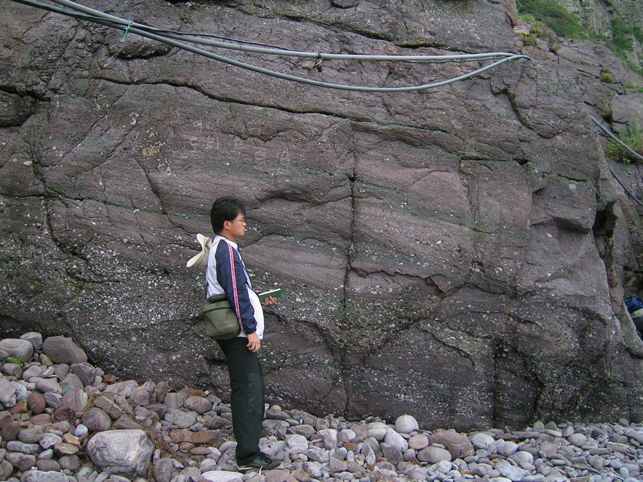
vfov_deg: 40.7
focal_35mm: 35
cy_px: 241
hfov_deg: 52.6
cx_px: 322
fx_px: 650
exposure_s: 1/206
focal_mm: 5.4
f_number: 2.8
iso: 50
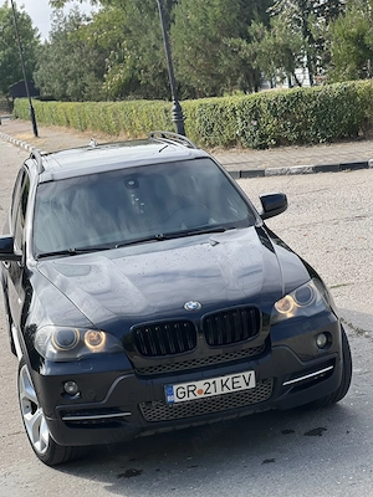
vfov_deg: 25.3
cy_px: 248
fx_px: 1106
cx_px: 186
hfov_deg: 19.1
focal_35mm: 77
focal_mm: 9
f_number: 2.8
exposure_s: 1/518
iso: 32
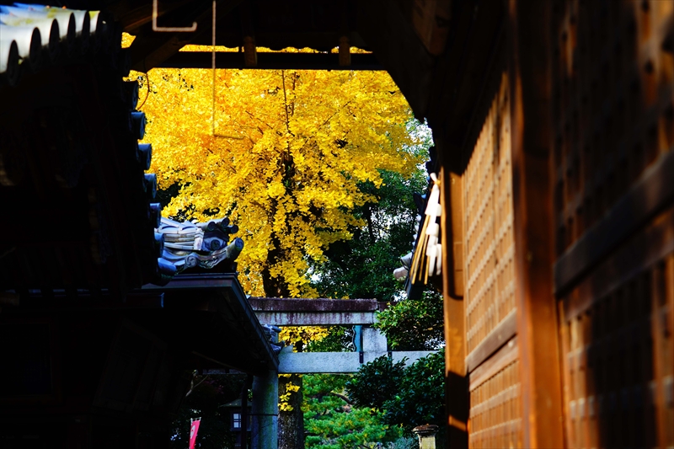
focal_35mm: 57
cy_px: 224
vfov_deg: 23.8
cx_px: 337
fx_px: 1067
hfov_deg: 35.1
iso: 100
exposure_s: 1/60
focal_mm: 57
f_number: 4.5
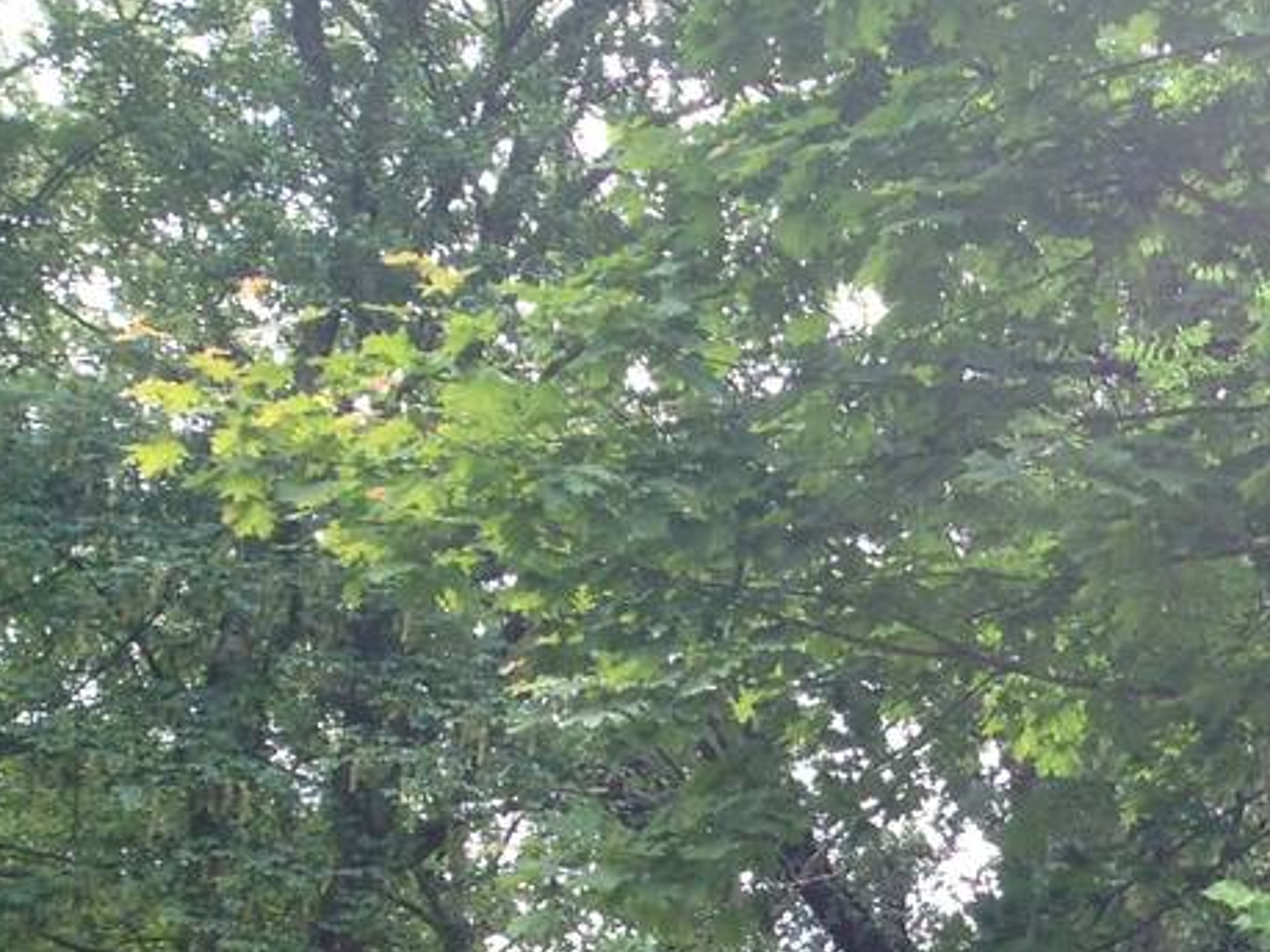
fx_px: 4475
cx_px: 2200
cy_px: 1519
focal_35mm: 122
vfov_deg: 11.5
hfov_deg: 14.4
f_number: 2.4
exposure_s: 1/133
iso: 50
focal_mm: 4.28
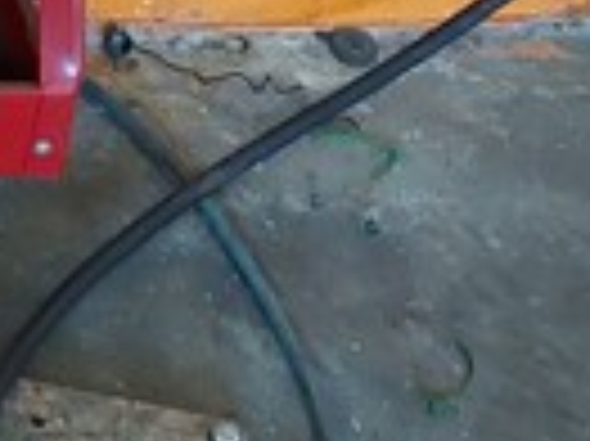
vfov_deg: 12.4
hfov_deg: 15.8
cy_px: -315
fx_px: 1873
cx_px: -405
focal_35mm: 110
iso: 250
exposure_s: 1/25
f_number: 1.8
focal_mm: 5.23
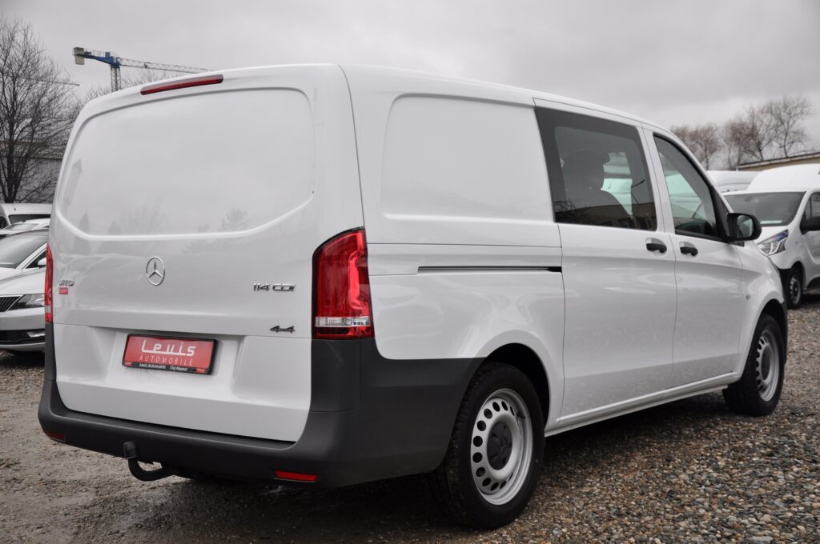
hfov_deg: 46.5
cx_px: 410
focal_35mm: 42
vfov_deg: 31.8
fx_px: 955
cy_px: 272
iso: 500
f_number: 5
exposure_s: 1/100
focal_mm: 28
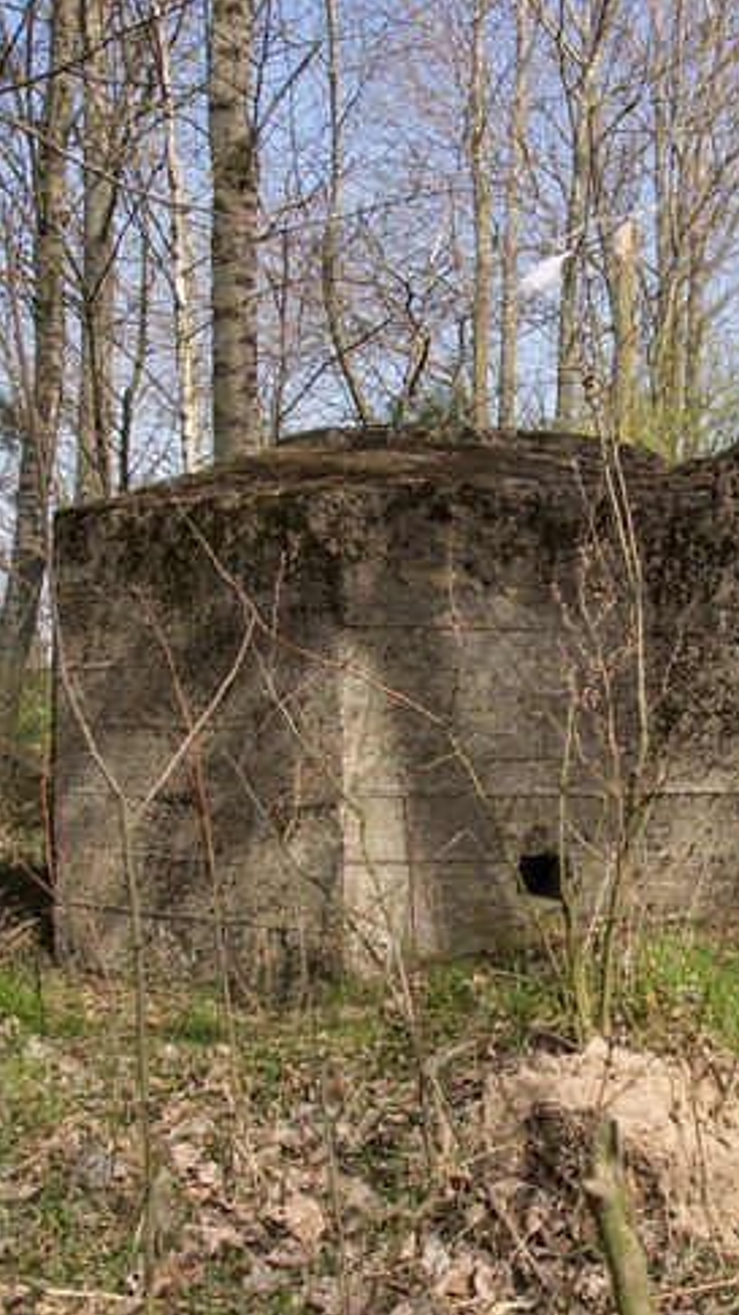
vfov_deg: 47.4
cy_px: 662
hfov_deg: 26.5
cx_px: 696
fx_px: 1500
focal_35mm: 43
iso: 100
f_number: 8
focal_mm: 18
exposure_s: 1/160
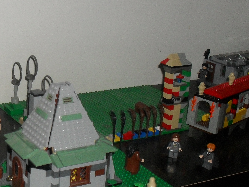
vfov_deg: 18.8
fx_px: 561
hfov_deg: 24.5
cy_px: 136
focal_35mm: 78
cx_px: 37
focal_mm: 7.5
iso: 200
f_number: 3.6
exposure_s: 1/45
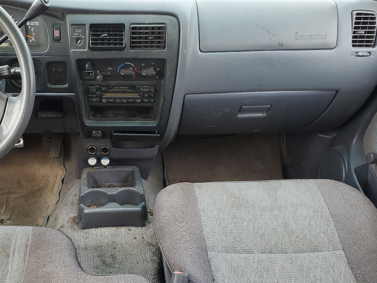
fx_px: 458
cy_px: 192
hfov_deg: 43.7
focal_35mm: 42
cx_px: 108
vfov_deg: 34.0
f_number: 1.5
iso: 50
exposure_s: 1/244
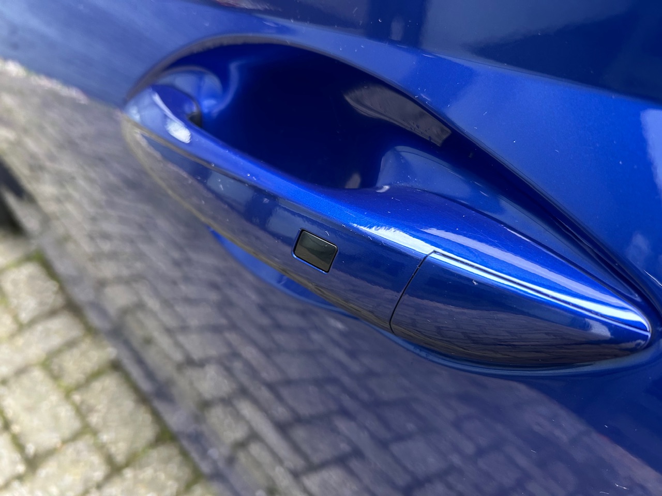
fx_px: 497
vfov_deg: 53.1
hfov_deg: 67.3
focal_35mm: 26
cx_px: 331
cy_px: 248
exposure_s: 1/60
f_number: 1.5
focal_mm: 5.7
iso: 160
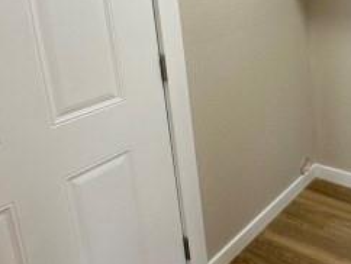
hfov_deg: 45.7
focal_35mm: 37
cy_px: 38
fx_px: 376
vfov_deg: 36.8
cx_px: 312
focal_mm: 2.22
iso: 125
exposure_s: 1/120
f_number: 2.2
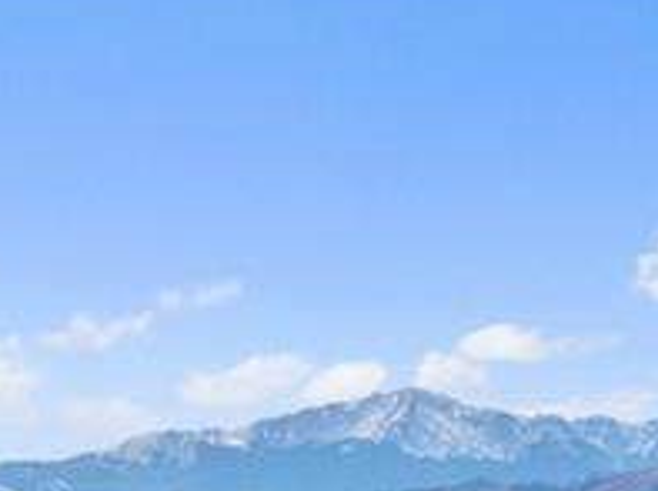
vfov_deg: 10.1
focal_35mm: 125
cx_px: 451
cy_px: 1244
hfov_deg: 15.8
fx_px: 2372
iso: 130
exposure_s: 1/120
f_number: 1.8
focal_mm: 8.67
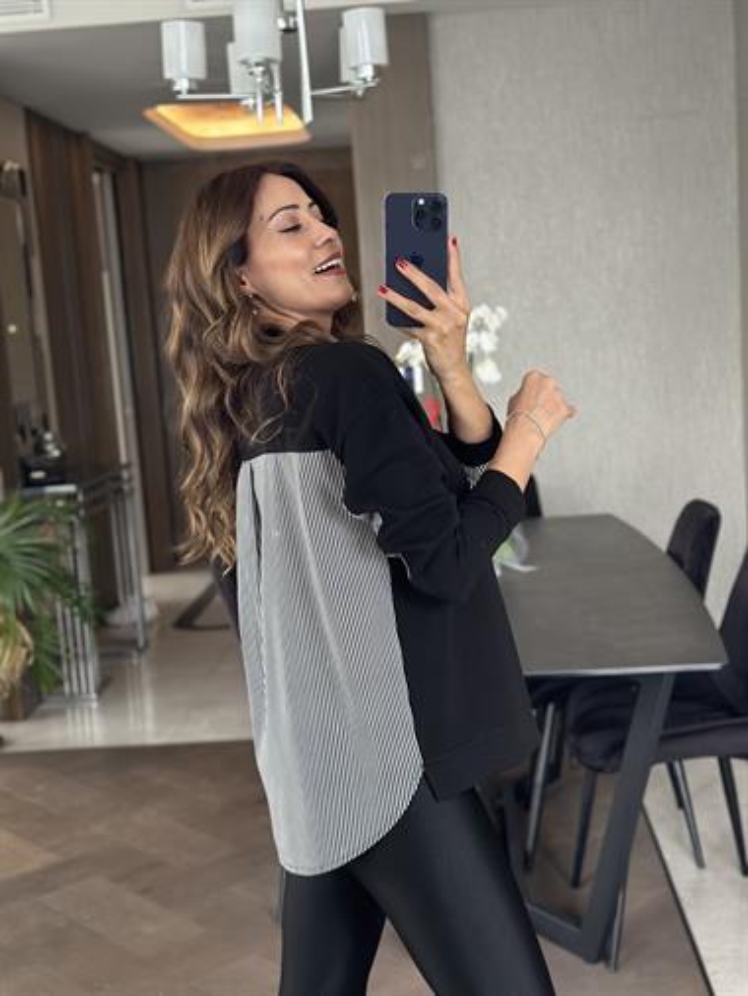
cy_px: 498
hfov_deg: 30.3
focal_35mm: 48
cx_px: 374
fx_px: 1382
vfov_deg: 39.6
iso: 400
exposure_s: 1/60
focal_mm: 6.86
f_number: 1.78
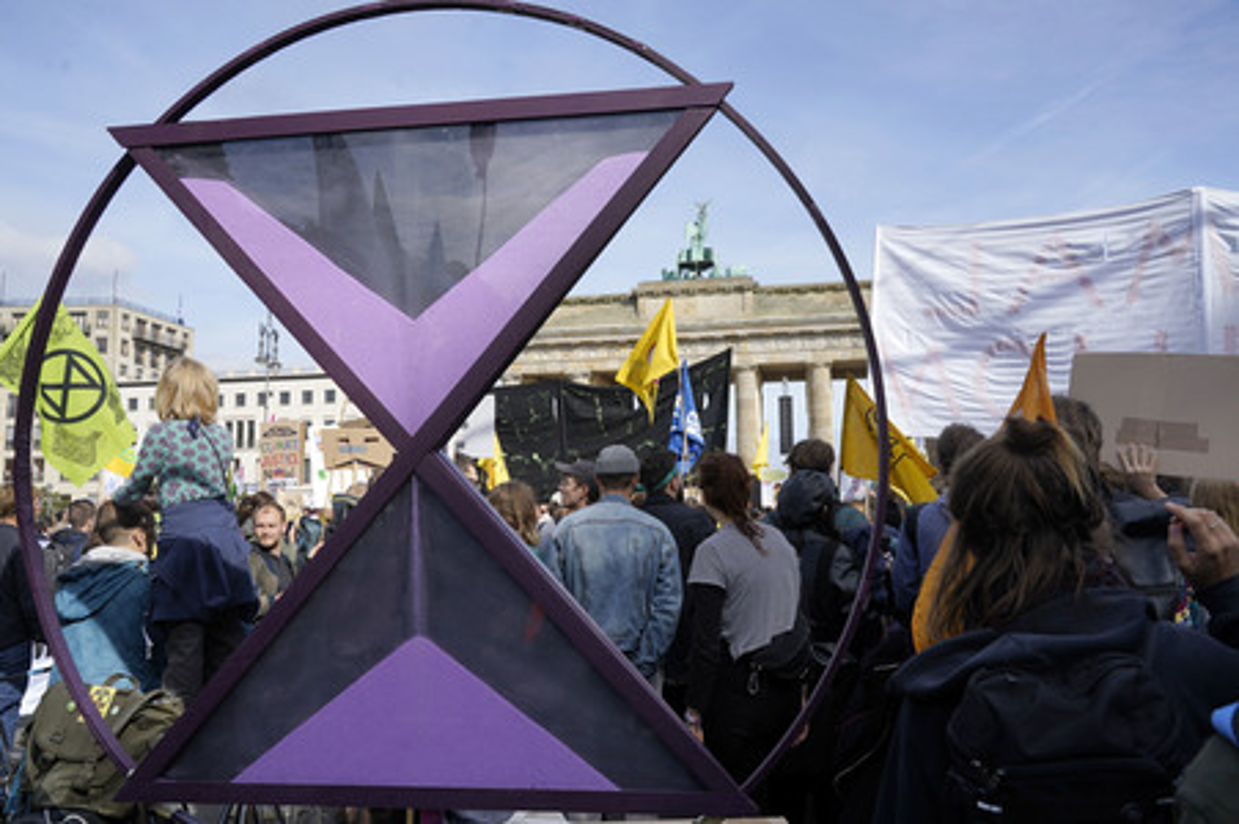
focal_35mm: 28
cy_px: 412
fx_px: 963
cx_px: 620
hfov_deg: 65.5
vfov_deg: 46.3
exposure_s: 1/400
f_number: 9
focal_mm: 28
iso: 160
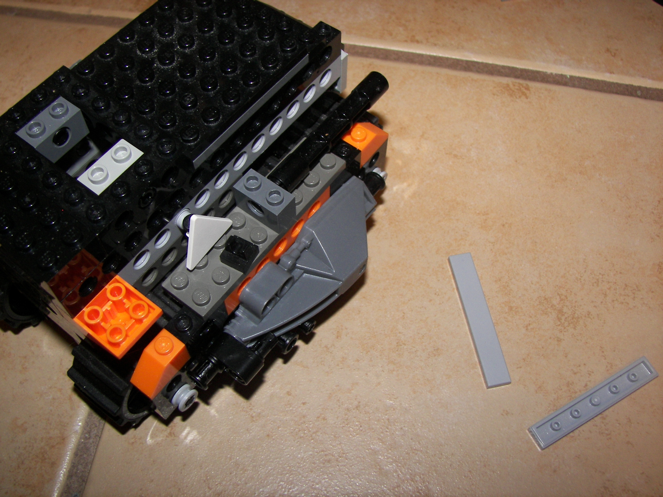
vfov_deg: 39.7
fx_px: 690
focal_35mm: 36
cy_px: 248
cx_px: 332
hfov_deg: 51.4
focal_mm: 6
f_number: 2.8
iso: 100
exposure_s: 1/30
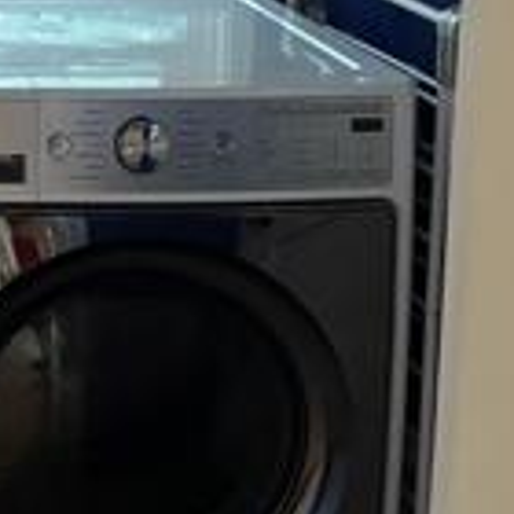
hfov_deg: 15.7
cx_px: -165
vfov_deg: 16.2
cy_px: -7
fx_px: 1764
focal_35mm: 105
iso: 400
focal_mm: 5.96
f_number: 1.6
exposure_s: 1/60
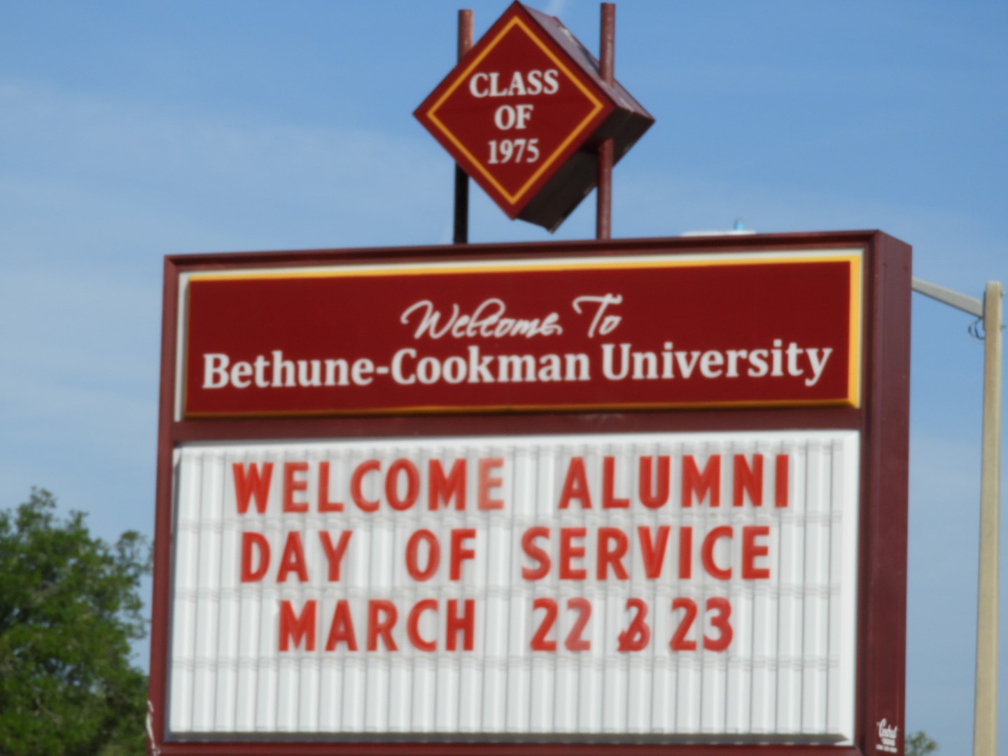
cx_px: 504
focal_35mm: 180
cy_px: 378
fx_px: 5242
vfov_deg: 8.2
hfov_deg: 11.0
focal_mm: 32.2
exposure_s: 1/800
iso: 100
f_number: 5.3
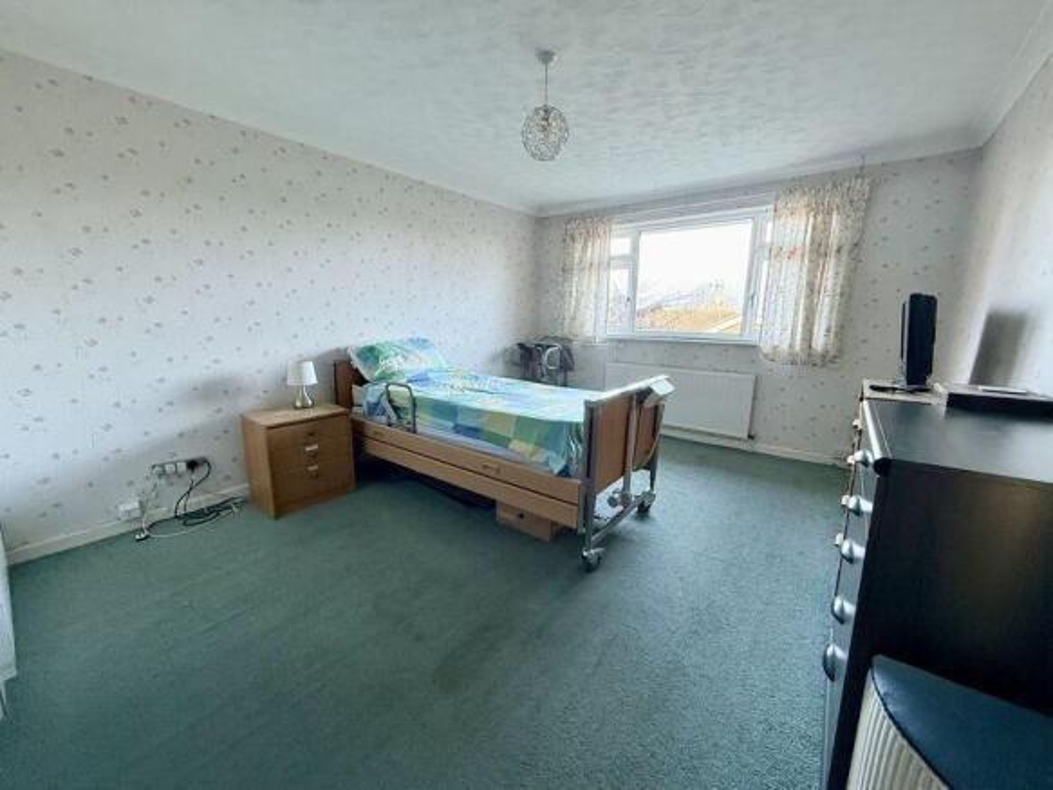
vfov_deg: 85.7
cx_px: 526
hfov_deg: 102.1
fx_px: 426
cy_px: 395
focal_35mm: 14
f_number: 2.2
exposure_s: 1/99
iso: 320
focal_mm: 2.22
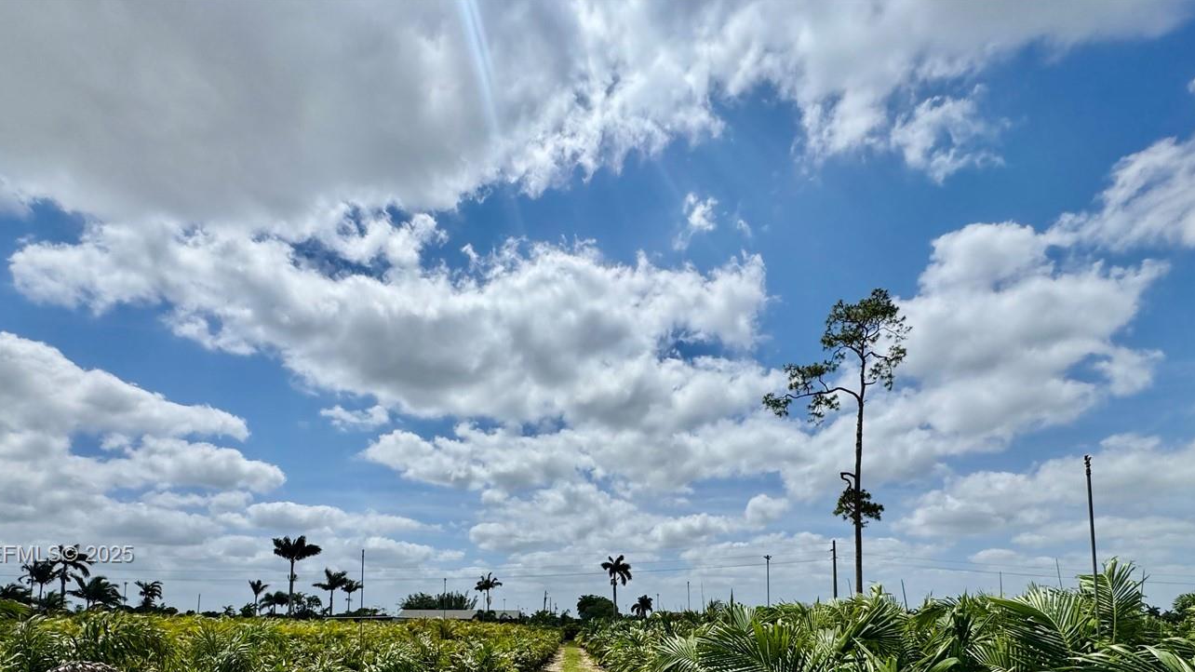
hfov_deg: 89.6
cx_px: 588
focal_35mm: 19
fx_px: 602
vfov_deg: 53.6
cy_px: 556
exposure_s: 1/4630
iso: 32
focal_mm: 2.22
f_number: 2.2
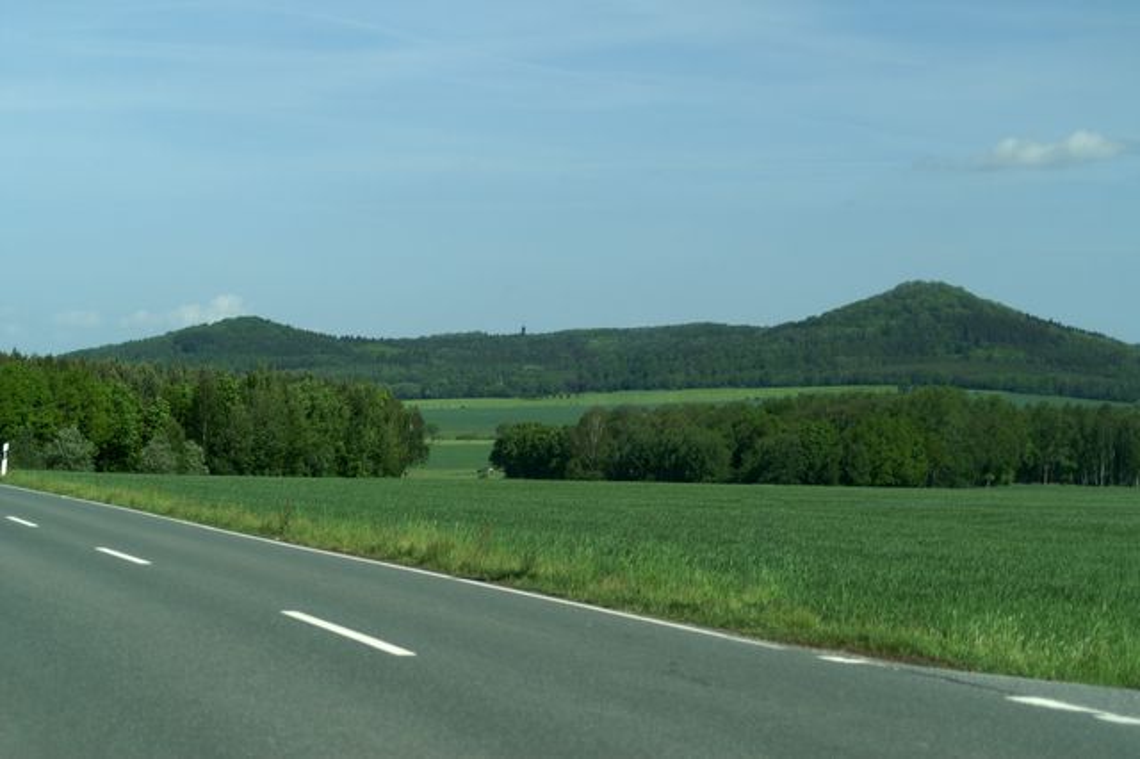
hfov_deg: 22.6
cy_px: 380
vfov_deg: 15.2
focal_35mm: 90
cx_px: 570
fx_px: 2848
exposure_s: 1/4000
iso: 200
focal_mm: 60
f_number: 3.5
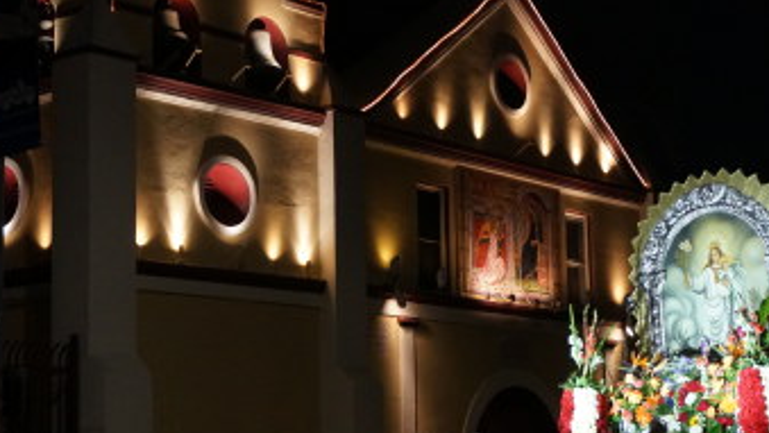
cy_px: 254
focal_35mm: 85
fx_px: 1735
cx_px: 556
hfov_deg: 24.8
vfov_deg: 14.2
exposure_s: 1/60
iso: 1600
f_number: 4.5
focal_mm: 27
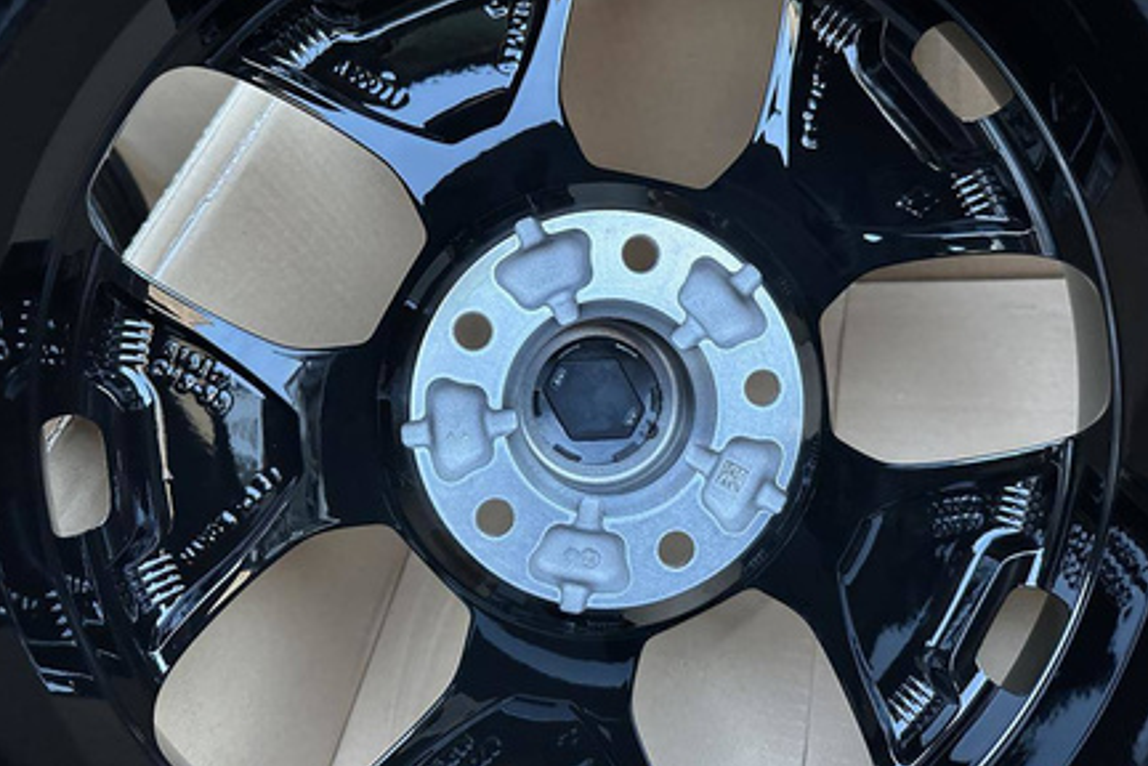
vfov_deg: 49.5
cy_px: 340
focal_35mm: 26
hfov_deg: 69.4
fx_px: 829
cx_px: 563
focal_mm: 6.86
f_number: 1.78
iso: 640
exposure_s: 1/60
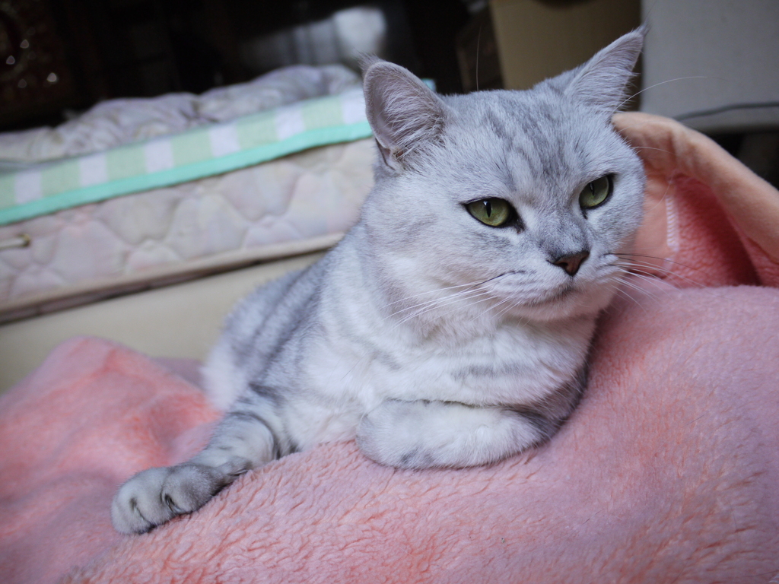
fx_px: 630
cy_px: 292
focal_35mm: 28
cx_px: 390
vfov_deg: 49.7
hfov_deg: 63.4
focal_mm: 14
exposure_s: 1/250
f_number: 3.5
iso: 400
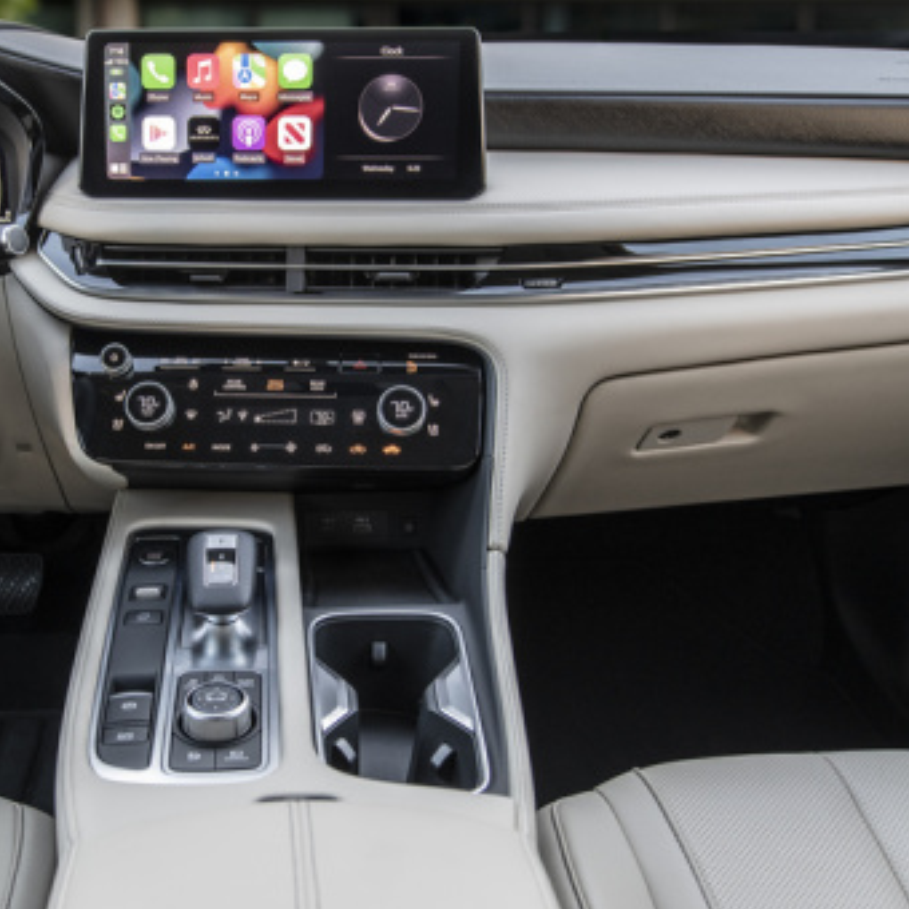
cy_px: 453
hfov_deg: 41.1
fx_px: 1188
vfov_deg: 41.9
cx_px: 273
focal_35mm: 40
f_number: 4
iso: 200
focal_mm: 20
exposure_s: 1/40
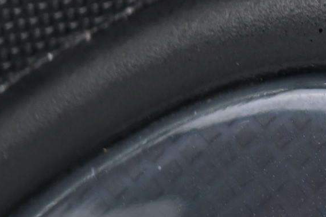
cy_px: -235
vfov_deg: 1.8
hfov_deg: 2.7
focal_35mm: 763
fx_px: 6911
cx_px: 1031
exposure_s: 1/100
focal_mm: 105
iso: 400
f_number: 9
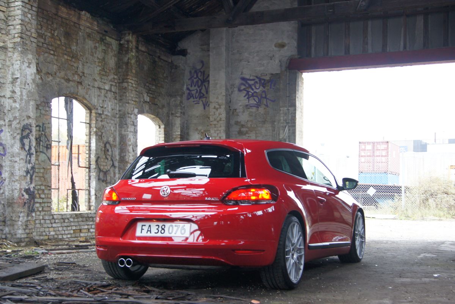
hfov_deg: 37.9
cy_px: 152
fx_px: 663
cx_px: 228
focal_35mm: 52
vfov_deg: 25.8
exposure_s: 1/60
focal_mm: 35
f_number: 4.5
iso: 800
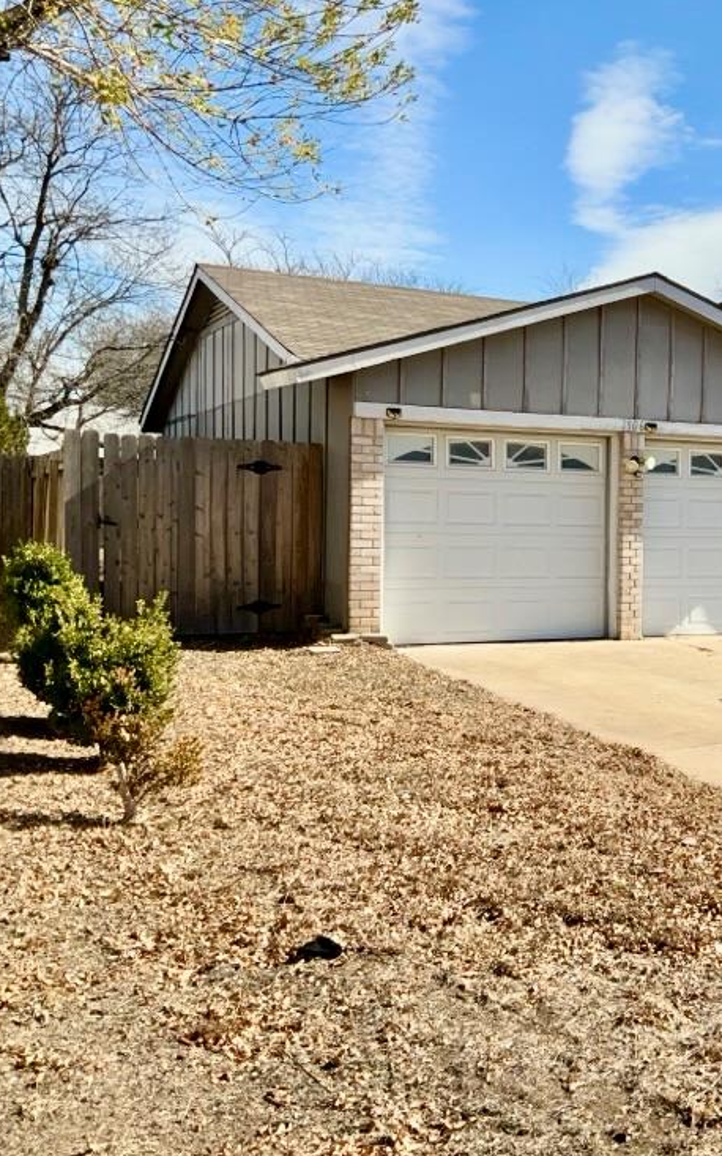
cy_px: 554
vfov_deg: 49.3
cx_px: 689
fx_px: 1260
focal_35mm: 40
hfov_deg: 30.2
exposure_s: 1/1984
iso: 25
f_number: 1.8
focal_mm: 3
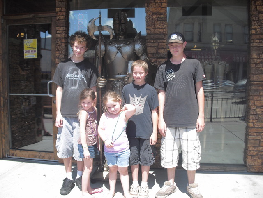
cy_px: 99
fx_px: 274
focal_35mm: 36
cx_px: 132
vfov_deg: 39.7
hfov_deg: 51.4
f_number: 7.8
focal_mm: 6.3
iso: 100
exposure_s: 1/100
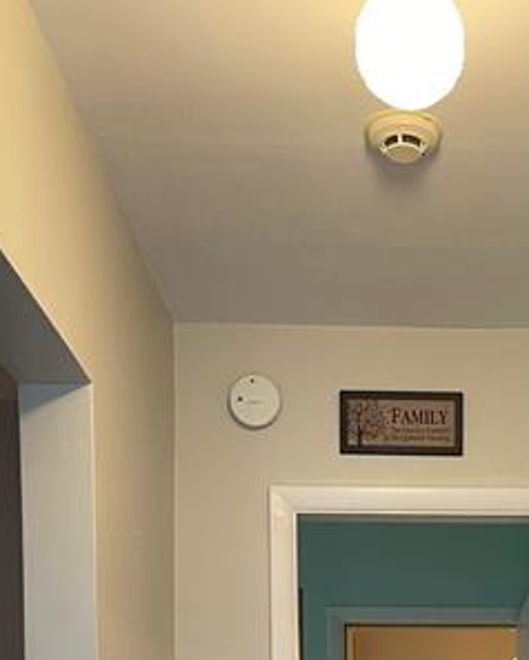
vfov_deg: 26.3
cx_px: 449
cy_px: 816
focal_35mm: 63
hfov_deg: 23.7
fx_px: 1232
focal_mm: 5.1
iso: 200
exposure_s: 1/60
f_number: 1.6
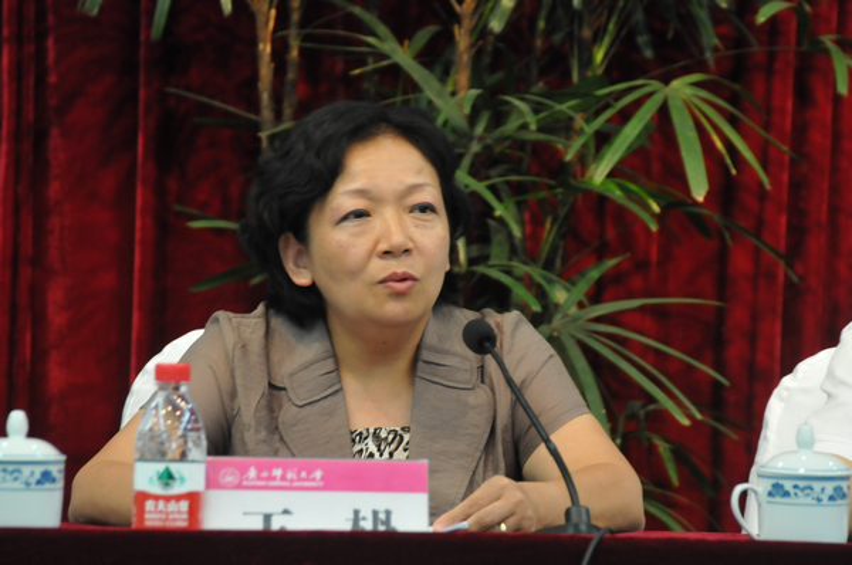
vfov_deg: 8.9
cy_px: 282
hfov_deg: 13.4
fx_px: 3615
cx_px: 426
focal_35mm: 153
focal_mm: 102
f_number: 5.6
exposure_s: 1/13
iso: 1600
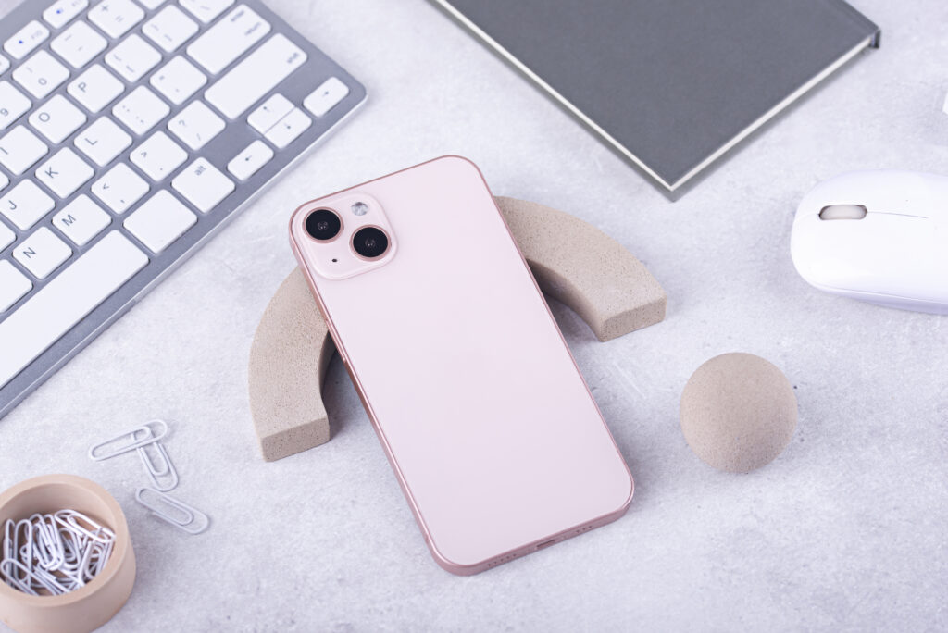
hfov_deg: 19.4
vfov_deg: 13.1
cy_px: 316
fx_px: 2766
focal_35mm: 105
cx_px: 474
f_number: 9
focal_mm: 105
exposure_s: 1/100
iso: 100
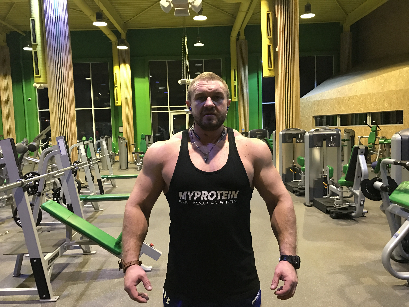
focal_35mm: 28
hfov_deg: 63.4
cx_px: 204
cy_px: 154
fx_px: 331
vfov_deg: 49.7
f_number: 1.8
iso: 100
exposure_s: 1/14
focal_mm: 3.99
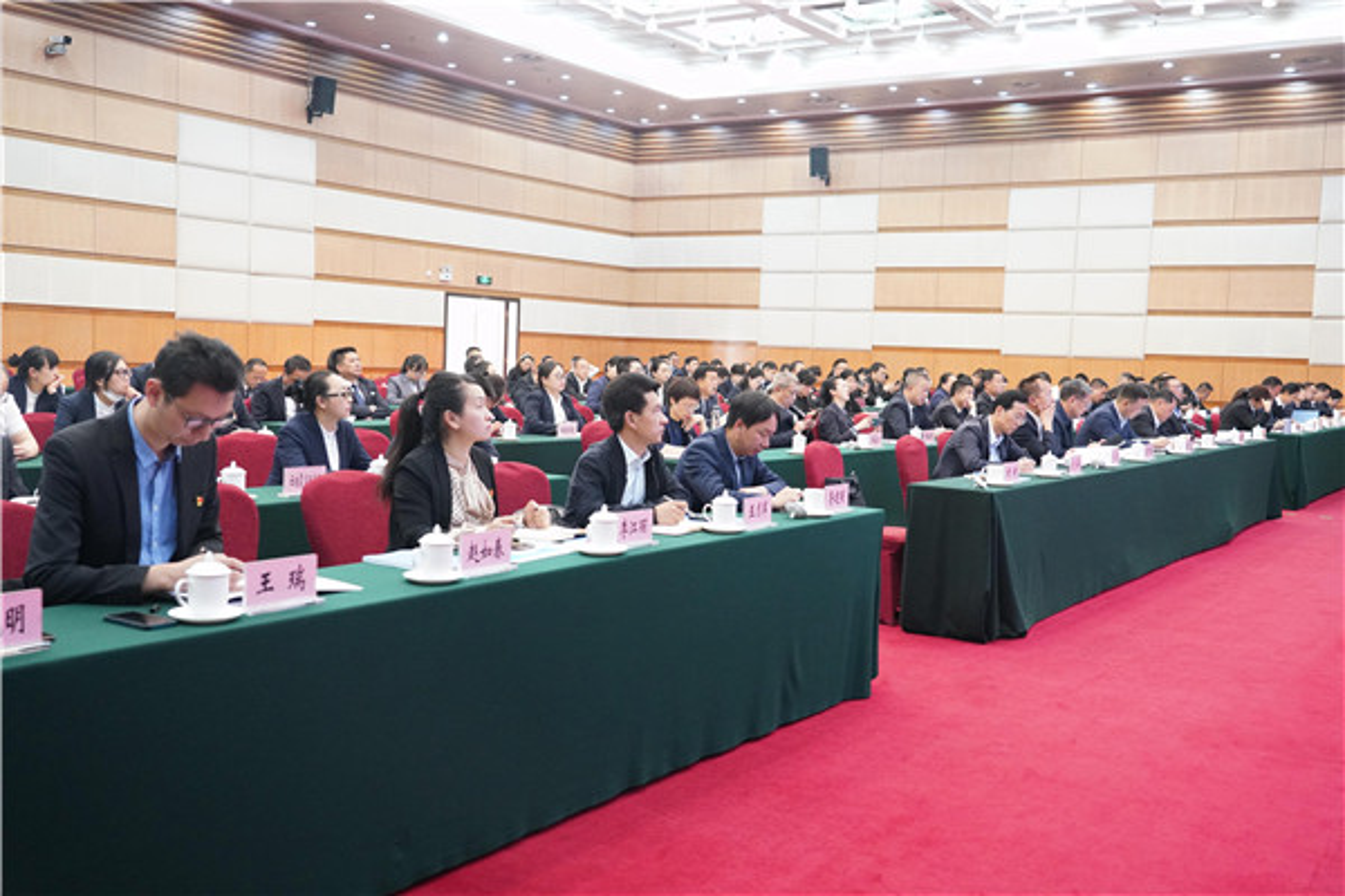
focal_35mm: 34
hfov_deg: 55.8
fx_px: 1270
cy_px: 448
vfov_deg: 38.9
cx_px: 672
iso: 8000
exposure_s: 1/80
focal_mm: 34
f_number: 4.5
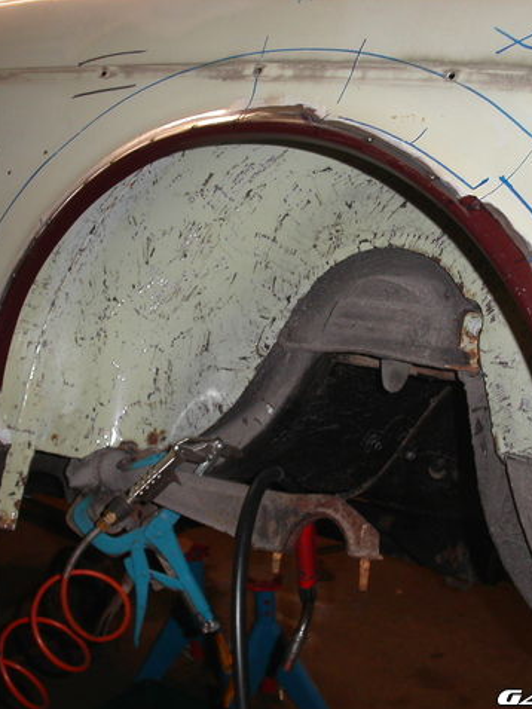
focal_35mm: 51
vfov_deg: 37.5
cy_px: 355
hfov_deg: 28.6
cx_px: 276
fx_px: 1045
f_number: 2.8
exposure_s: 1/30
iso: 100
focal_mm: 7.8
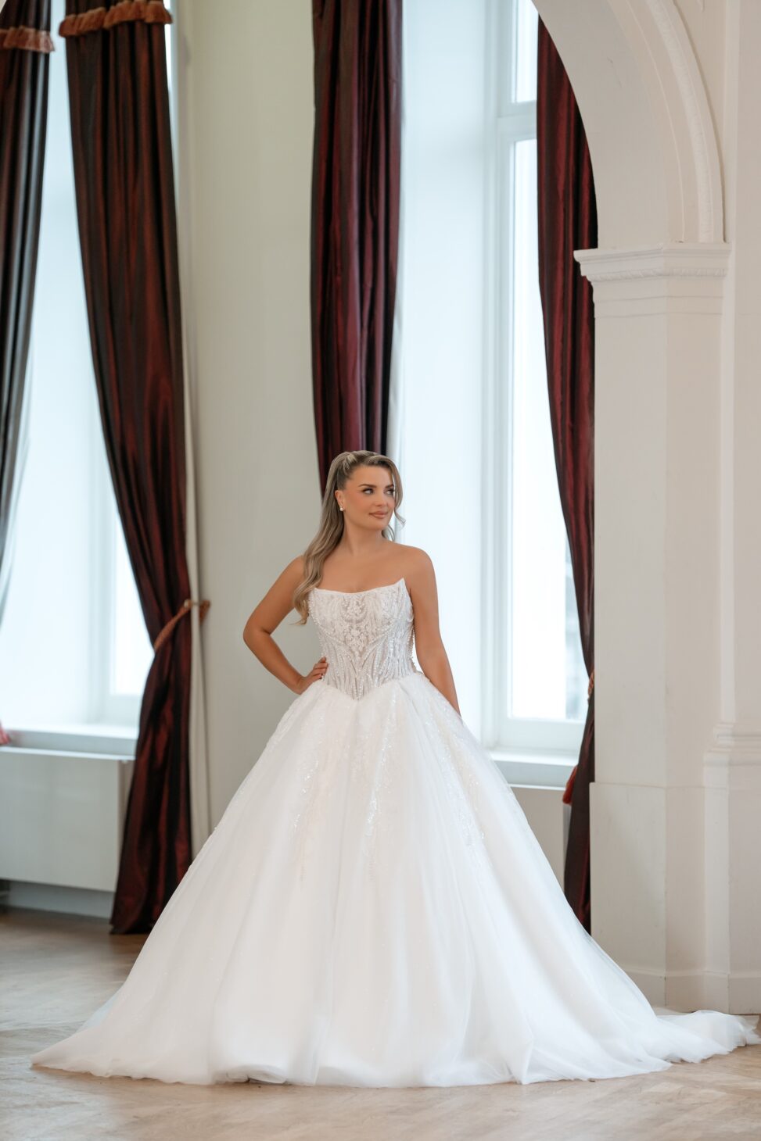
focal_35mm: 162
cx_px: 380
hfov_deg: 8.5
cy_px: 570
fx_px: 5138
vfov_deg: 12.7
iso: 1000
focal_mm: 162
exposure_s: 1/250
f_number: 3.2
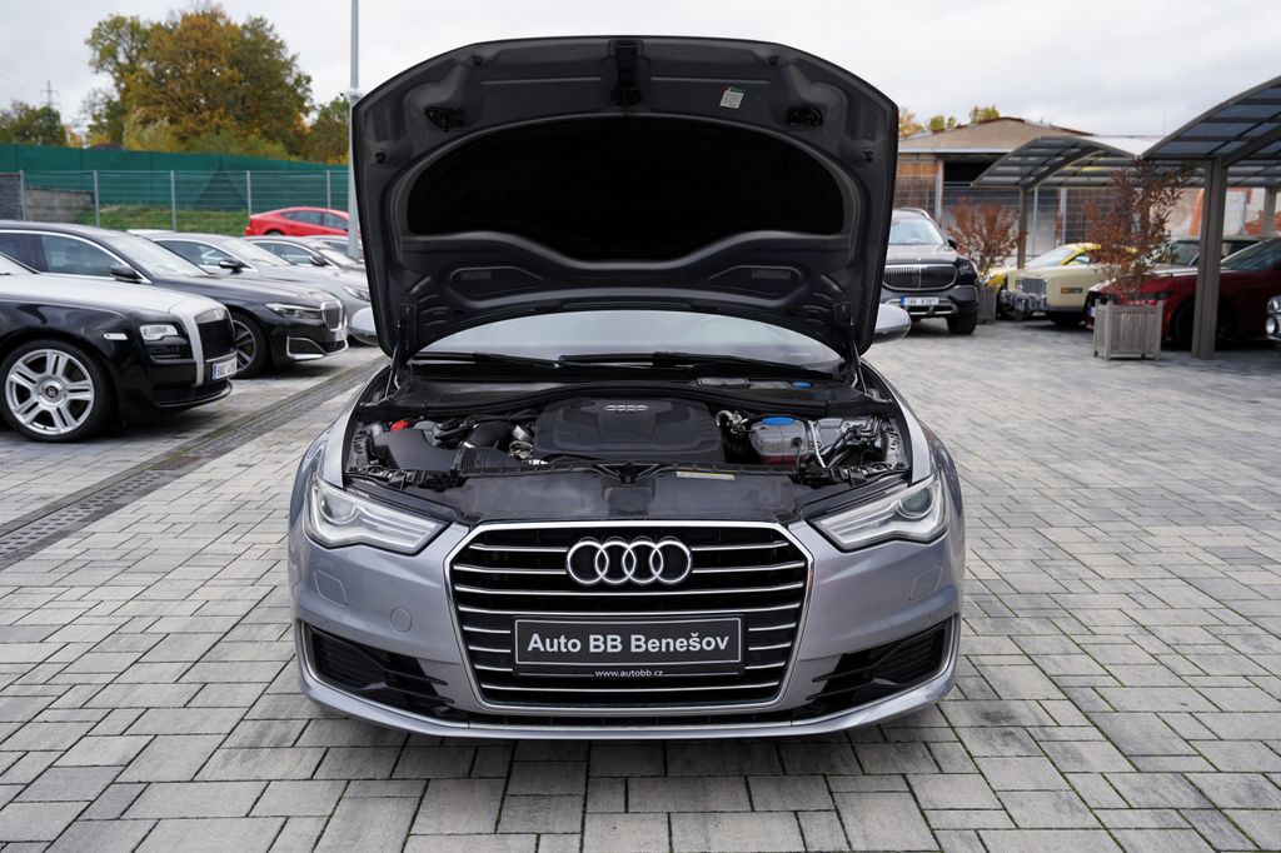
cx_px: 640
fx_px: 1209
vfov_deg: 38.9
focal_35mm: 34
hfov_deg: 55.8
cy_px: 426
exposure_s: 1/80
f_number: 4
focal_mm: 34
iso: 100
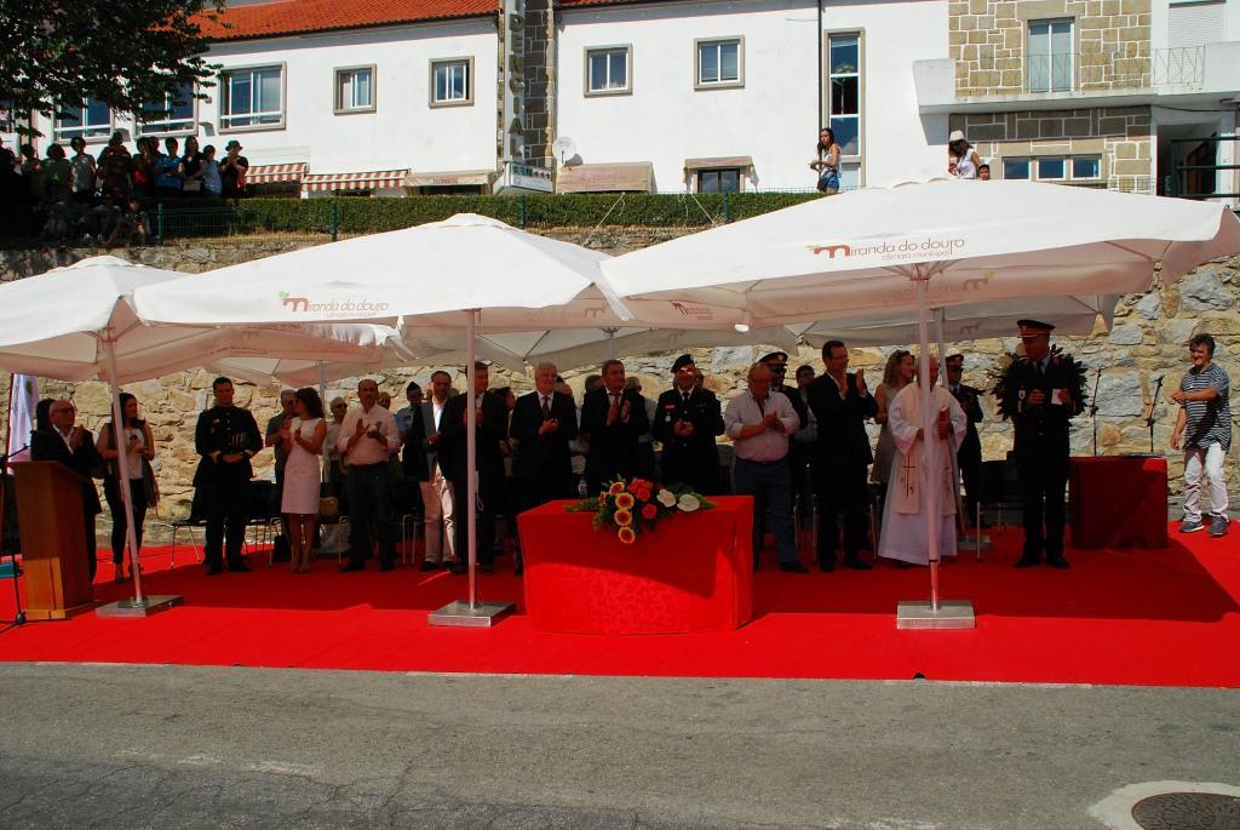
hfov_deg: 57.2
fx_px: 1138
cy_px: 415
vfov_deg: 40.1
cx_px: 620
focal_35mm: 33
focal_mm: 22
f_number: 16
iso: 800
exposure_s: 1/1000
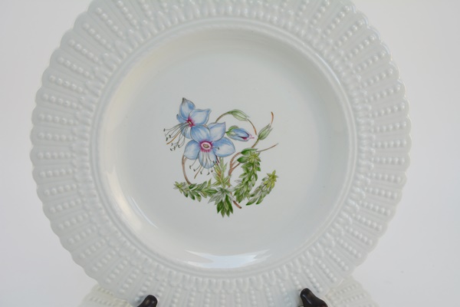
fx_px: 422
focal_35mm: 33
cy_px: 154
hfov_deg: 57.2
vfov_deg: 40.0
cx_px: 230
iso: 200
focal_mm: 22
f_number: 6.3
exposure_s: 1/200
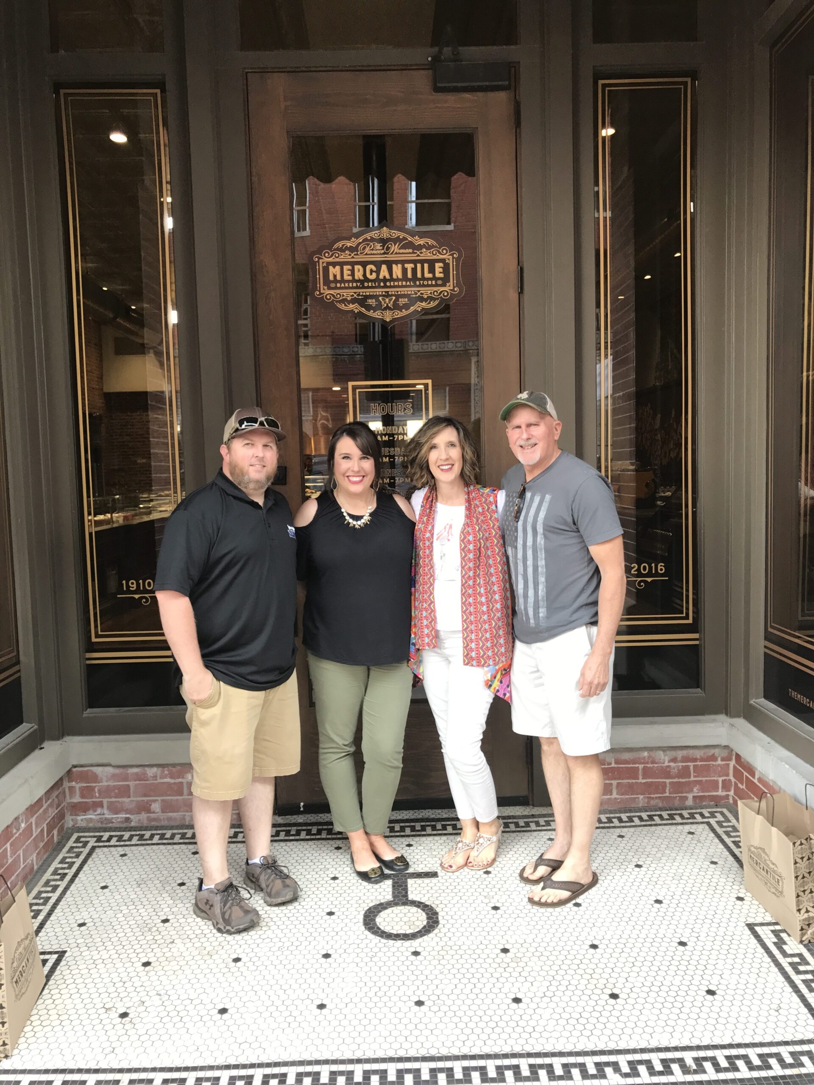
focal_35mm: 28
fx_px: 878
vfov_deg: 63.4
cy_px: 542
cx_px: 407
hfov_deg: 49.7
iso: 32
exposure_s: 1/60
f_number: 1.8
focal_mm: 3.99
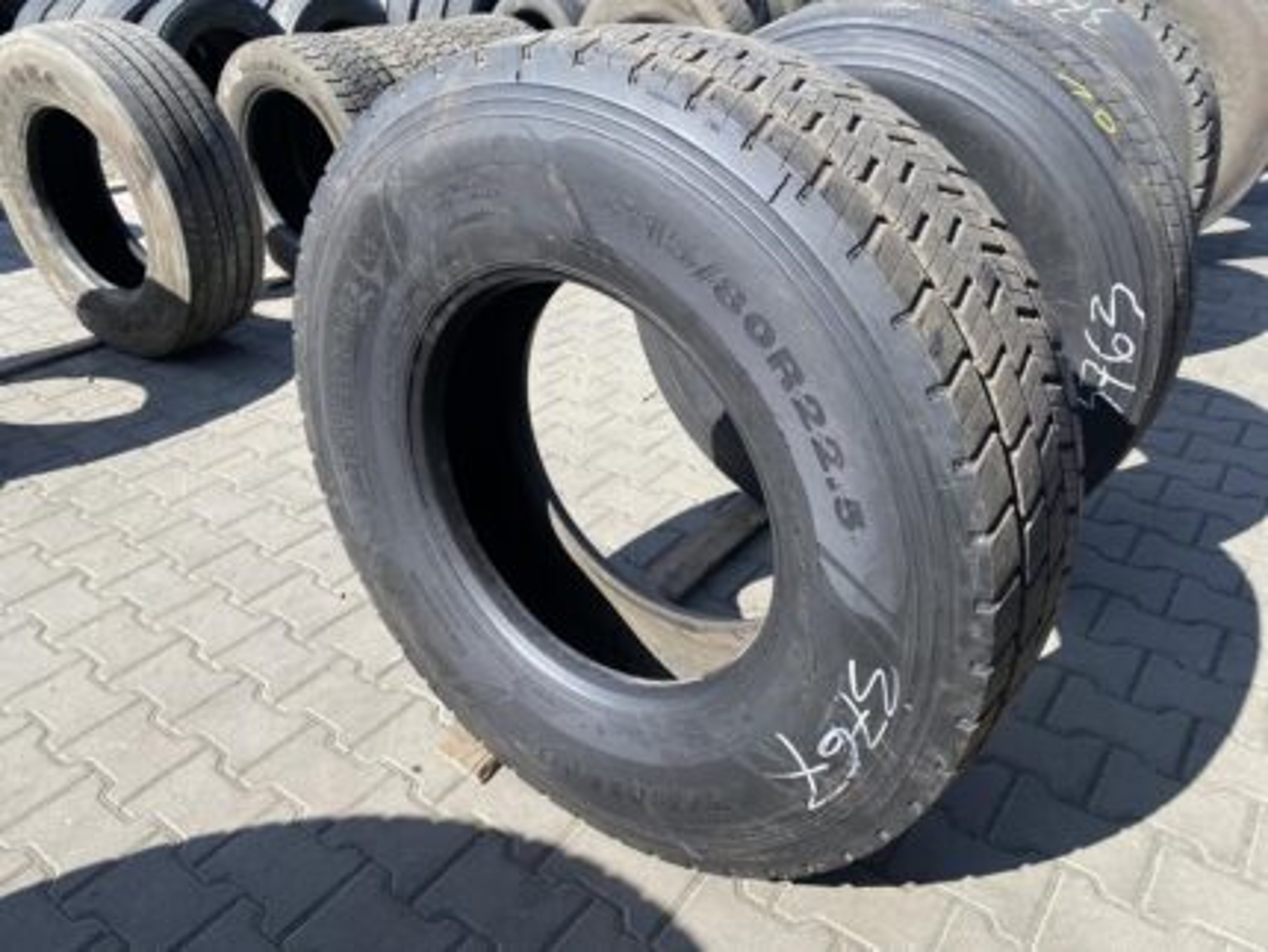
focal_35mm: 26
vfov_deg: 53.1
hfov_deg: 67.3
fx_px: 953
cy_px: 476
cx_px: 634
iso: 32
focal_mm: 4.25
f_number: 1.8
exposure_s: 1/1072
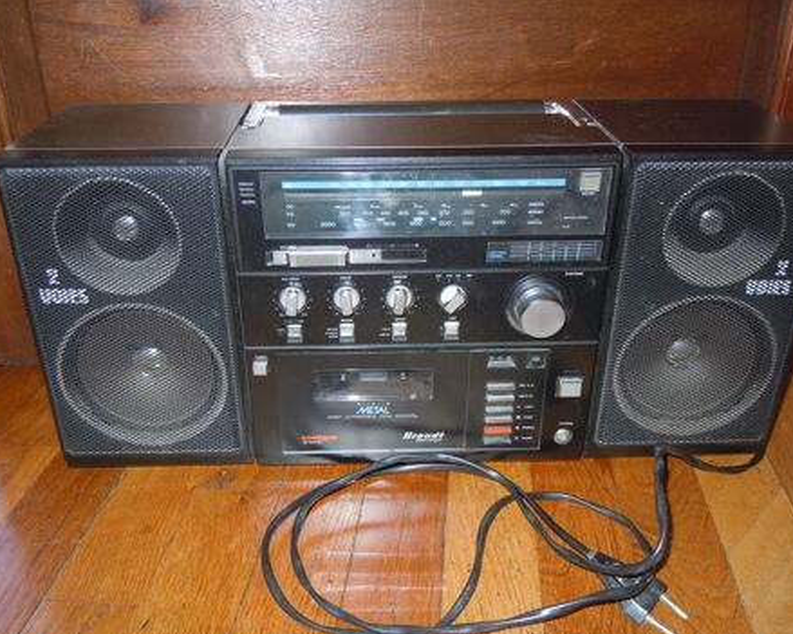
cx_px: 383
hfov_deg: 55.7
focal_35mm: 32
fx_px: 751
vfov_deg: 45.8
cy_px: 322
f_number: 3.5
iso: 200
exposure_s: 1/30
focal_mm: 5.4
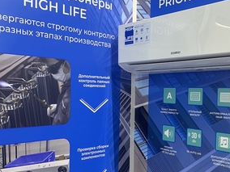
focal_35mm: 44
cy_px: 105
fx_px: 292
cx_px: 131
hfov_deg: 42.8
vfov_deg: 32.8
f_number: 1.8
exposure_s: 1/50
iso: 80
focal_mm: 4.25
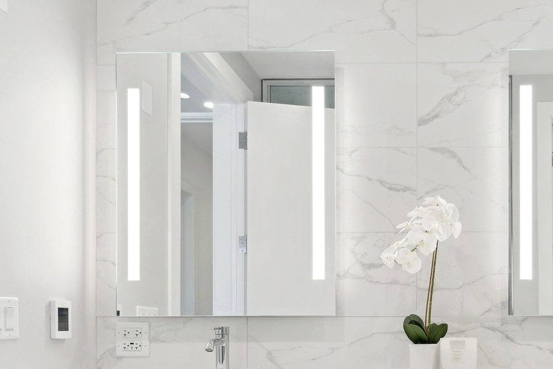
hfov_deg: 49.1
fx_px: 568
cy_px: 327
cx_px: 437
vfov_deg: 34.1
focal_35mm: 37
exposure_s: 1/10
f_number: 8
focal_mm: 20
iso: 320
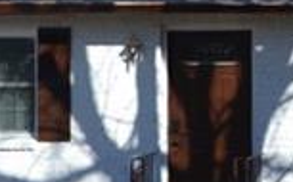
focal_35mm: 205
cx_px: 239
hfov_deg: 10.2
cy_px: 27
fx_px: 1634
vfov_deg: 6.4
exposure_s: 1/250
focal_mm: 20
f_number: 8
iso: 100
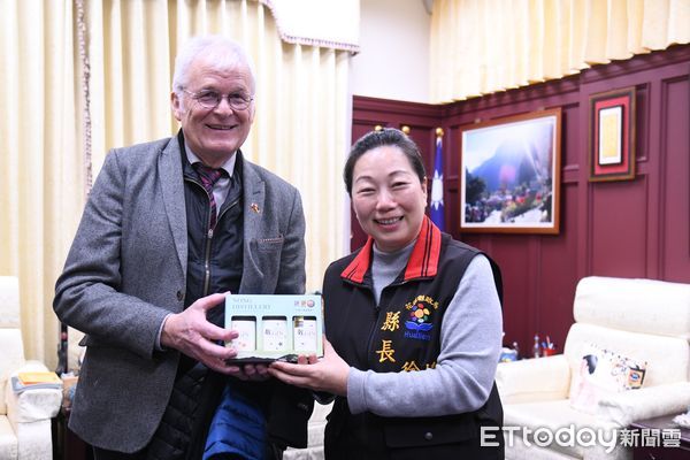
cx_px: 345
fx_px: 652
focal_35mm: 34
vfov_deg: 38.9
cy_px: 230
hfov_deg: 55.8
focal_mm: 34
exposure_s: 1/160
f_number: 4
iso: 1600
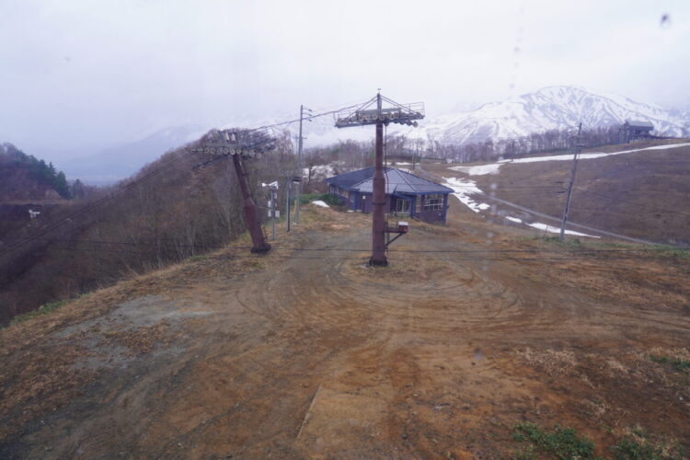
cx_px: 345
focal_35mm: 24
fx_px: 460
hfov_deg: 73.7
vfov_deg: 53.1
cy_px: 230
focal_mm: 16
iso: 100
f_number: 6.3
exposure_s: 1/100
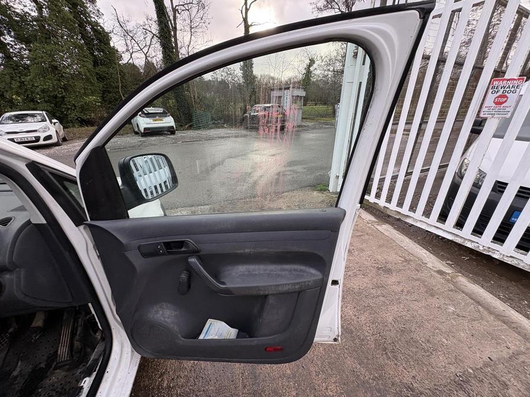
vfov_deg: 85.7
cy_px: 198
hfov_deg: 102.1
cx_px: 265
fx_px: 214
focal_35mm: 14
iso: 40
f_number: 2.2
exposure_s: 1/99
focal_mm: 2.22
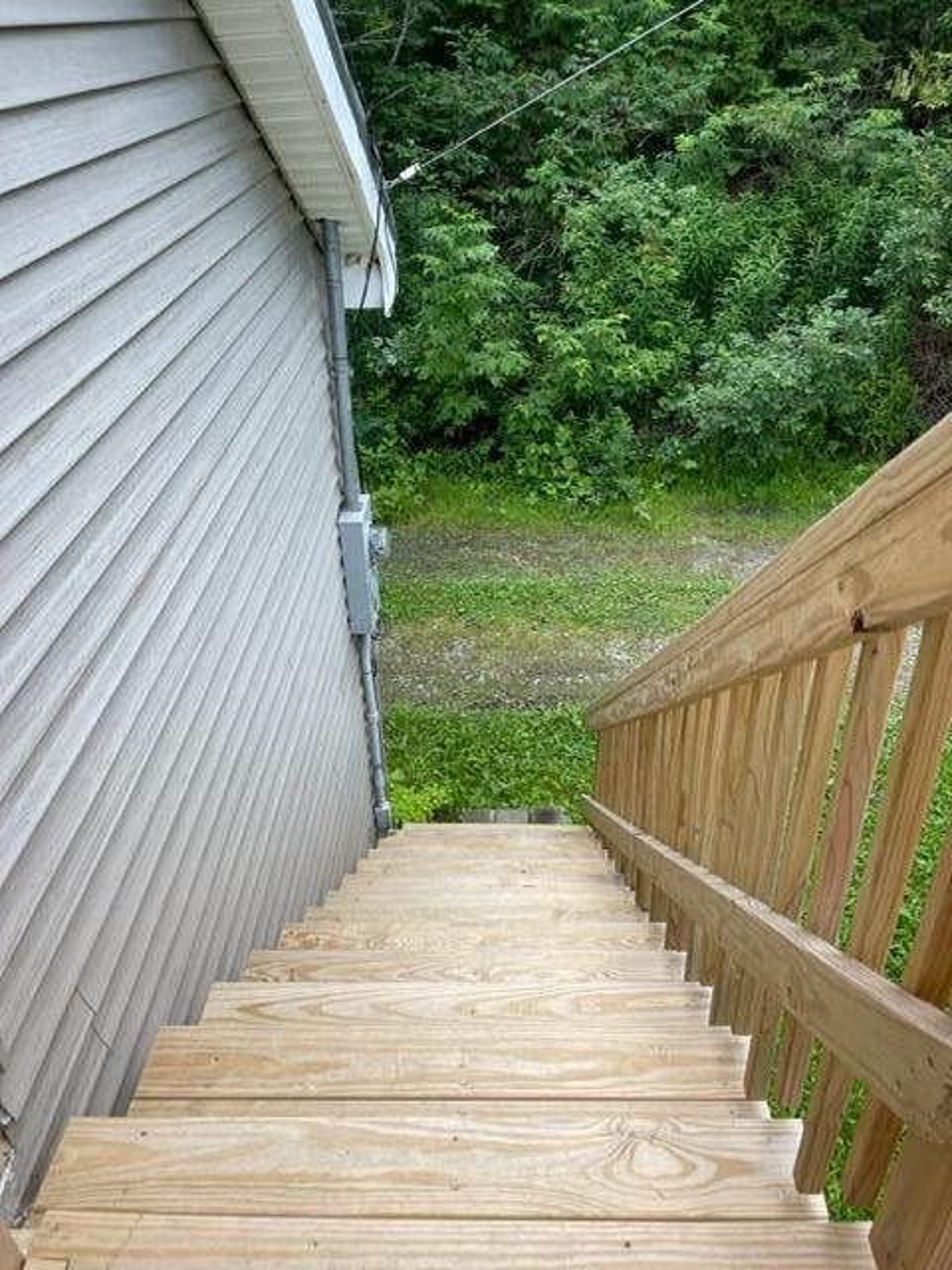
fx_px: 953
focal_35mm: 26
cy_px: 635
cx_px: 476
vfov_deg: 67.3
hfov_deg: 53.1
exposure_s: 1/525
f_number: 1.6
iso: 32
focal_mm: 5.1
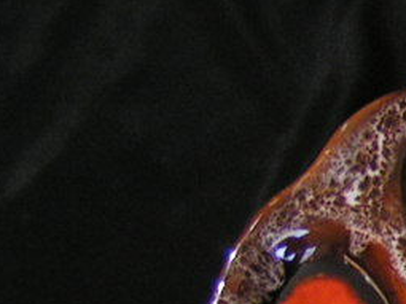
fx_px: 2239
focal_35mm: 191
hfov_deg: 9.2
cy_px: 492
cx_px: 1009
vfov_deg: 7.6
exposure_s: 1/40
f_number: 2.8
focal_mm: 5.8
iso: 80
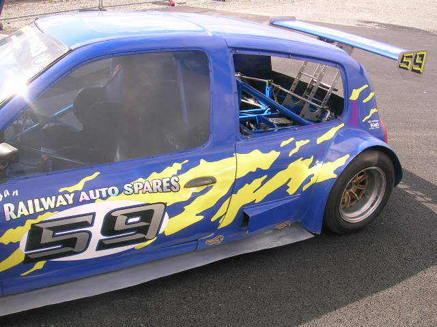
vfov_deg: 40.7
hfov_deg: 52.6
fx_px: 442
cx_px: 218
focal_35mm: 35
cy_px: 164
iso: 50
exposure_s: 1/161
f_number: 4.8
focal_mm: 5.4
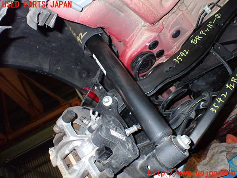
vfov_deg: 46.8
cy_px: 89
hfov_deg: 60.0
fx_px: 205
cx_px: 118
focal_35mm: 30
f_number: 6.3
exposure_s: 1/30
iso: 800
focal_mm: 5.4
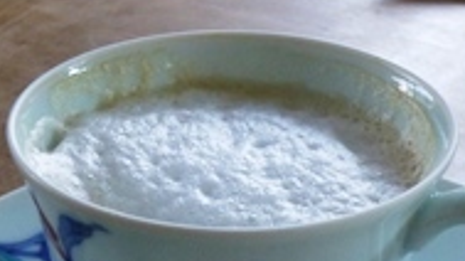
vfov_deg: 9.7
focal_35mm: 124
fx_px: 1528
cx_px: 226
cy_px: 259
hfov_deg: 17.3
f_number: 4
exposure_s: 1/15
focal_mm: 8.6
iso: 400
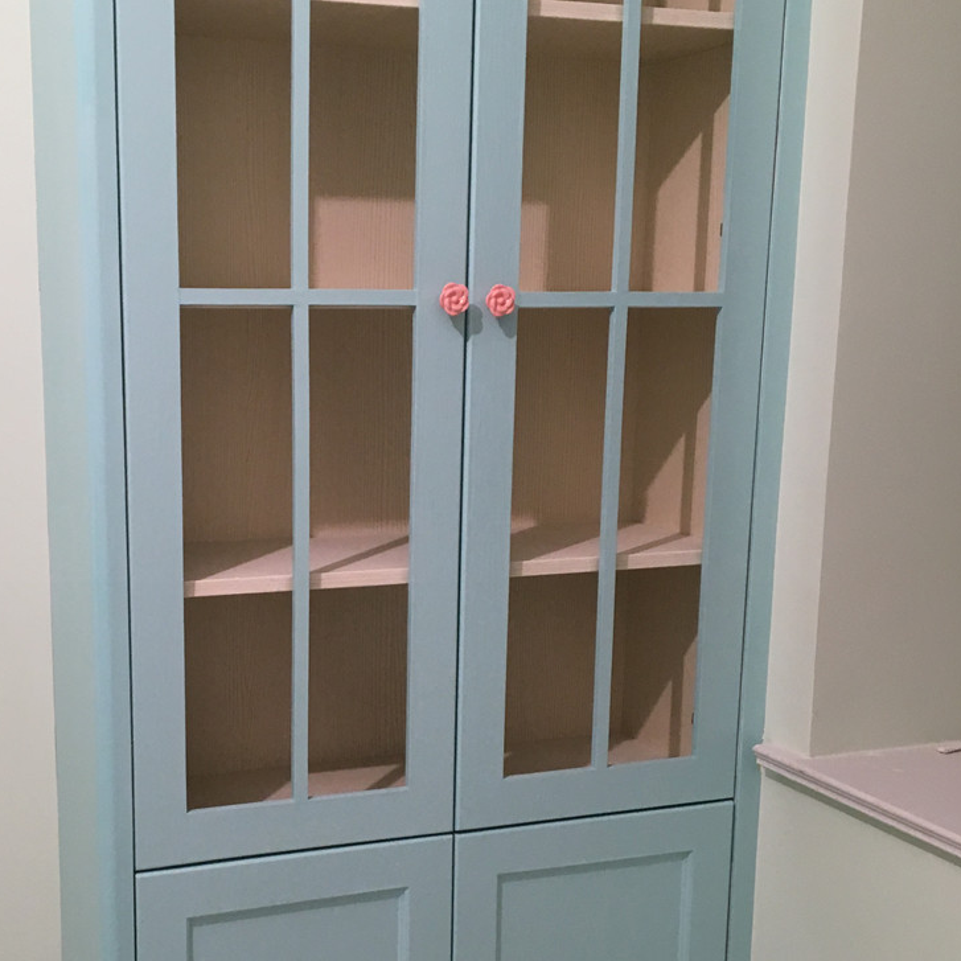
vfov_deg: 35.9
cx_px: 305
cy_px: 594
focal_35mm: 47
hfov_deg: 35.6
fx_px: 1476
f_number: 2.2
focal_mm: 4.15
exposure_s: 1/33
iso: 100
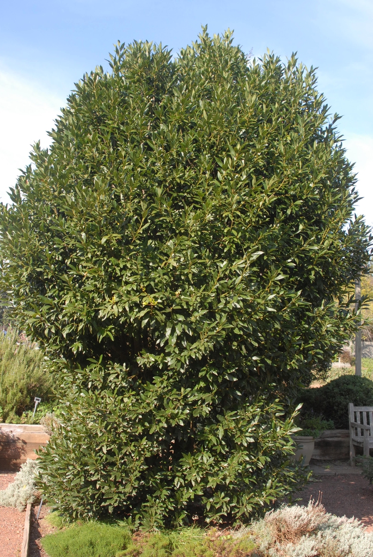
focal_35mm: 42
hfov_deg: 32.0
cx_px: 186
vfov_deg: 46.4
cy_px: 278
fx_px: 651
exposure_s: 1/200
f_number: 7.1
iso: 400
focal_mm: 28
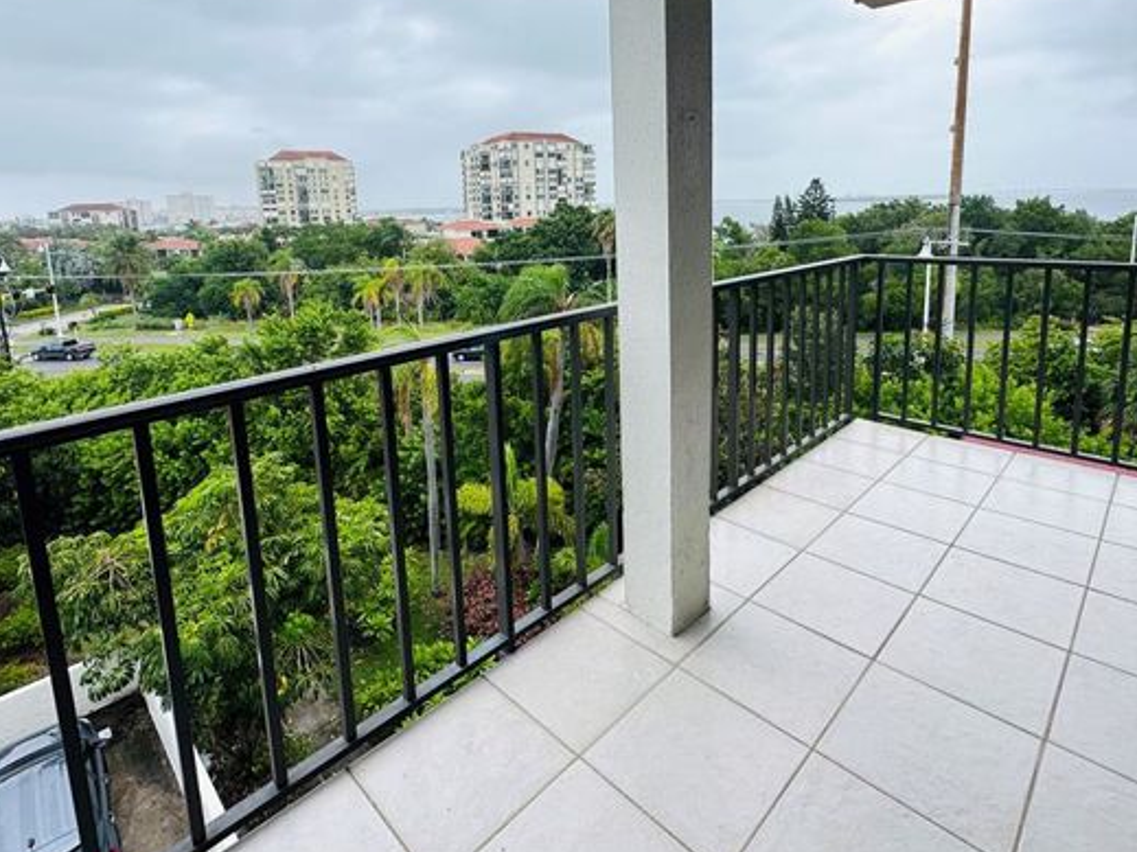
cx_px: 579
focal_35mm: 19
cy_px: 300
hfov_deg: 84.7
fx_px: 624
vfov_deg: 67.2
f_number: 2.2
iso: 40
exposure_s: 1/703
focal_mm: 2.22
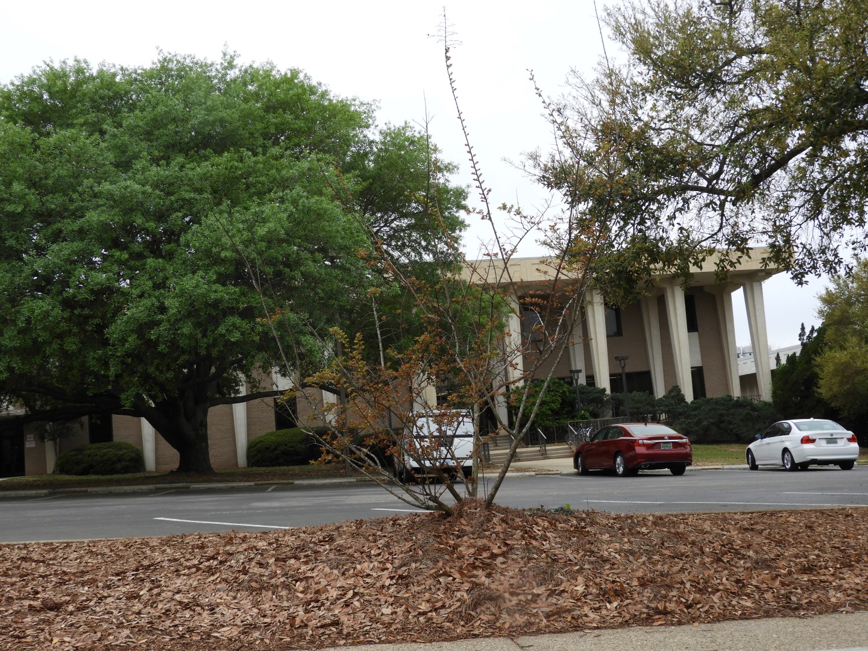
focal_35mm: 40
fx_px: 1003
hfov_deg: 46.8
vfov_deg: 36.0
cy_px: 326
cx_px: 434
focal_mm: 7.2
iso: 100
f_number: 3.8
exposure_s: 1/250
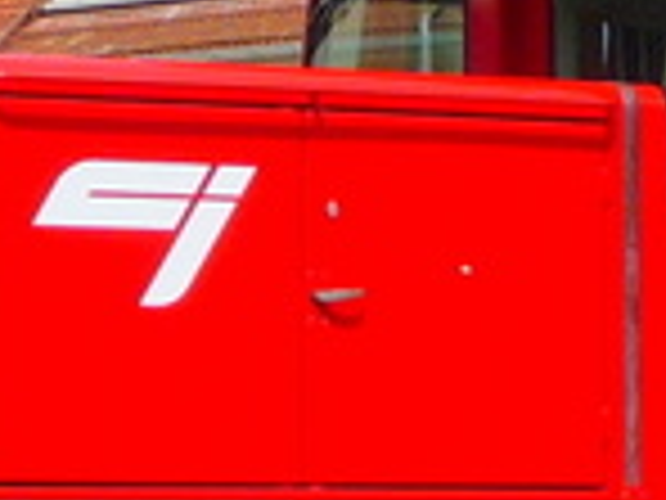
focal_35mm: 324
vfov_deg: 4.6
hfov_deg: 6.1
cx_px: 338
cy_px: 279
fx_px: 6234
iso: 100
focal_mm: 8
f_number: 4.2
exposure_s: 1/1000
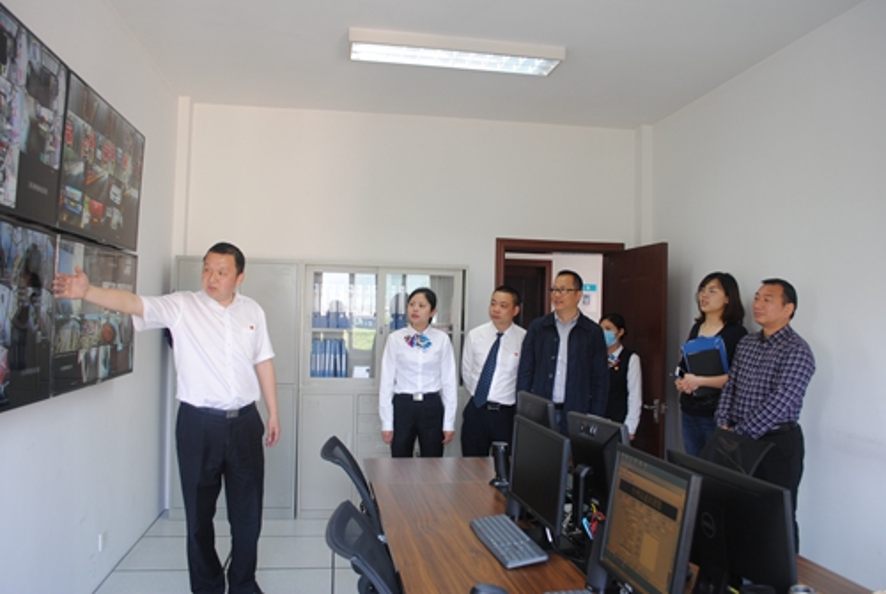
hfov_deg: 67.3
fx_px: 665
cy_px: 297
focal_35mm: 27
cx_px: 443
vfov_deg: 48.1
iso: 200
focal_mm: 18
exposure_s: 1/20
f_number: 4.5
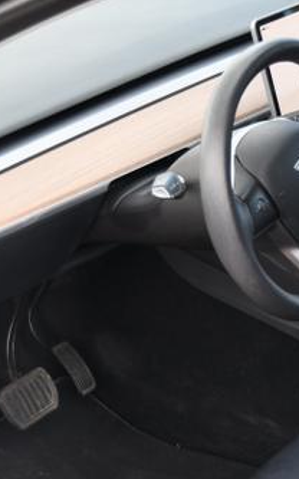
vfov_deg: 19.8
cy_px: 239
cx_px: 345
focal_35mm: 105
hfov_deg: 12.2
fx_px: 1370
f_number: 4.2
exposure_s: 1/20
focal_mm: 34
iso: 100
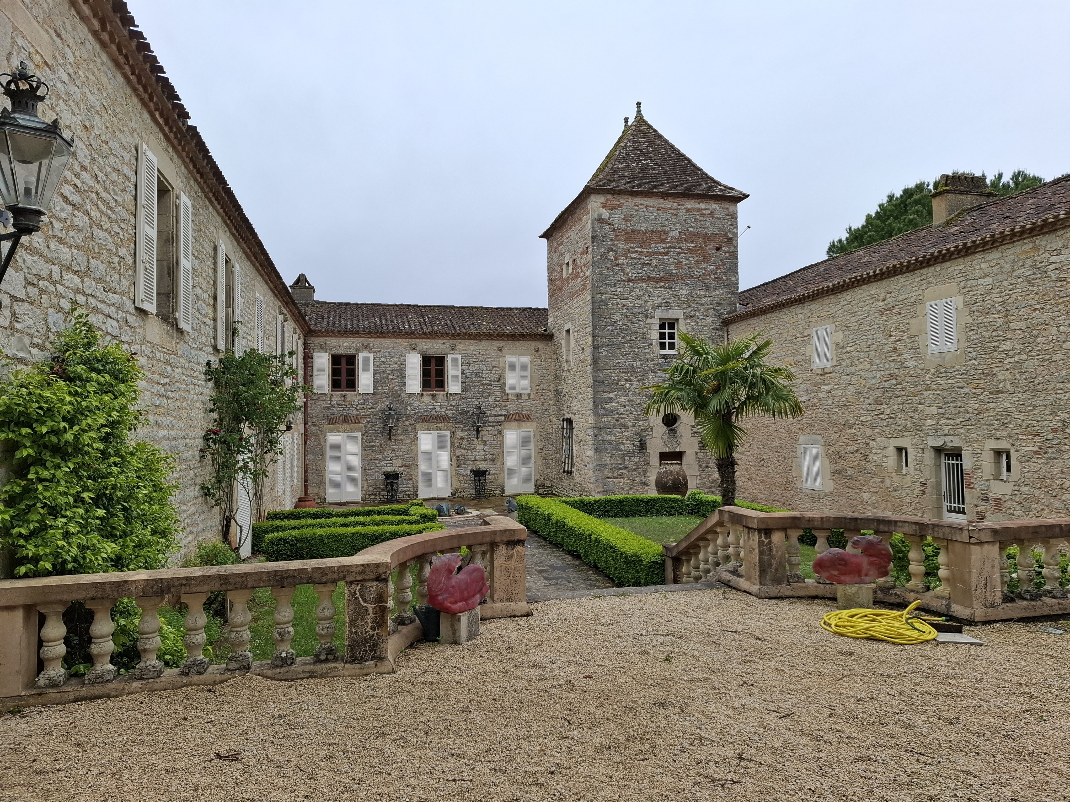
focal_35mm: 23
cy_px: 401
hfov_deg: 73.9
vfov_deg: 58.9
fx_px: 711
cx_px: 535
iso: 50
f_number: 1.8
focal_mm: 5.54
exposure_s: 1/1224
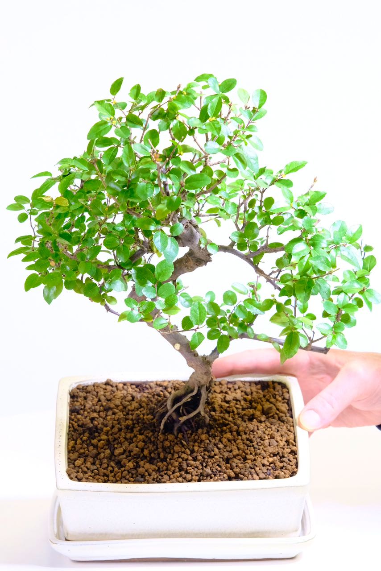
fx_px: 1904
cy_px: 286
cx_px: 190
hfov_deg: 11.4
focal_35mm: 120
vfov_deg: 17.1
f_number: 8
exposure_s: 1/30
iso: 2500
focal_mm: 80
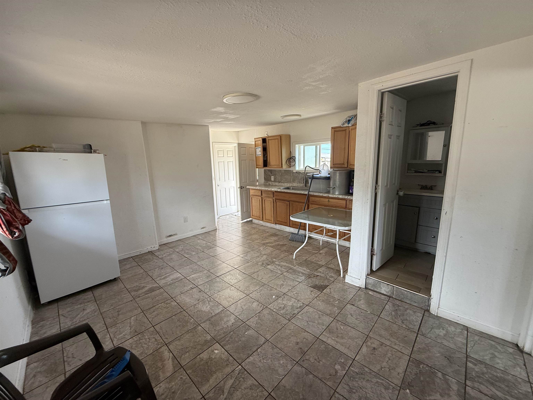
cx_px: 266
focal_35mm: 14
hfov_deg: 102.1
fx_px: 216
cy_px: 200
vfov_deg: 85.7
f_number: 2.2
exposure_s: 1/99
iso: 100
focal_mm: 2.22
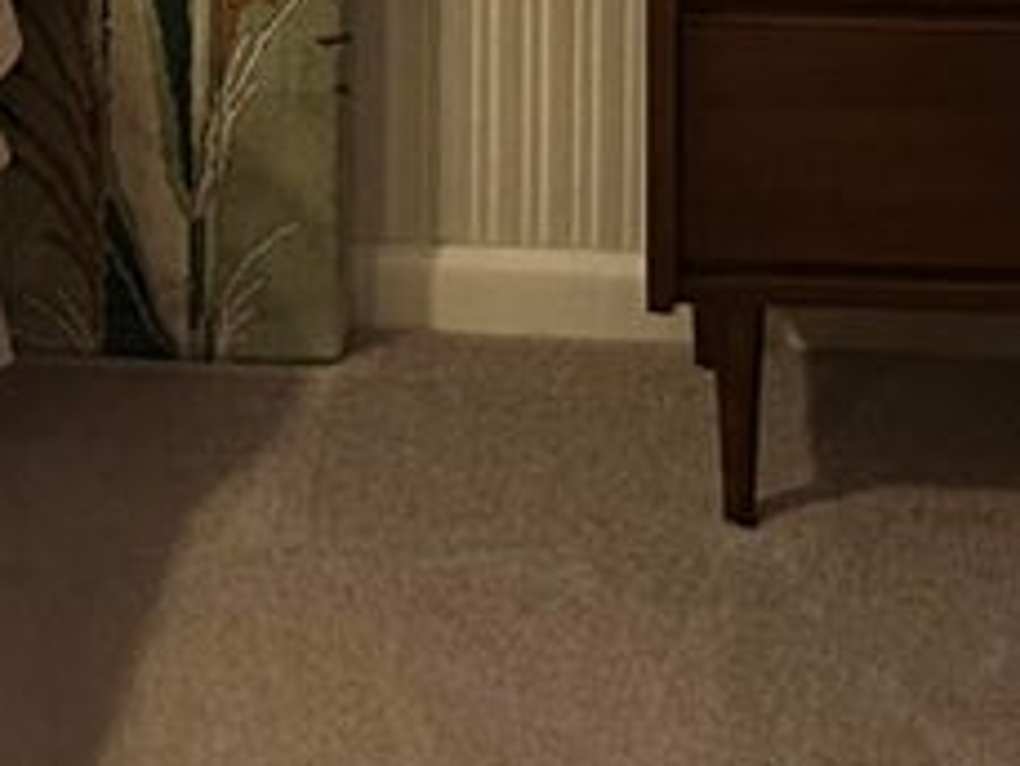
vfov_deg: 9.3
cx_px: 176
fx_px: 4570
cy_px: -383
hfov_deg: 12.7
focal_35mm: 155
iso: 500
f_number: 1.5
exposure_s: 1/40
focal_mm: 5.7
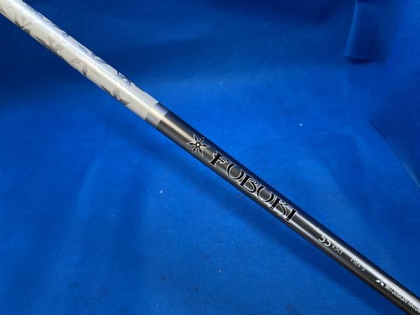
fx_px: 315
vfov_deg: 53.1
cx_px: 210
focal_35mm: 26
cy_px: 158
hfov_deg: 67.3
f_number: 1.8
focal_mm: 4.25
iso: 100
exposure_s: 1/60
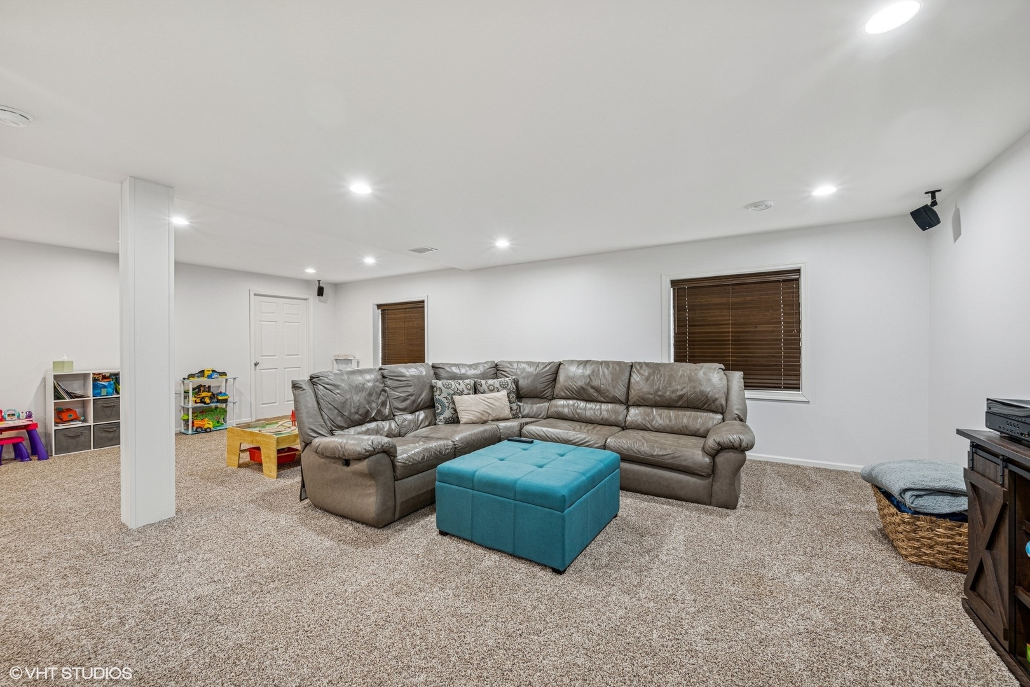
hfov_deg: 104.3
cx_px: 515
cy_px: 344
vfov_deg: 81.2
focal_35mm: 14
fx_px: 401
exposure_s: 1/3
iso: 200
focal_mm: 14
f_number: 9
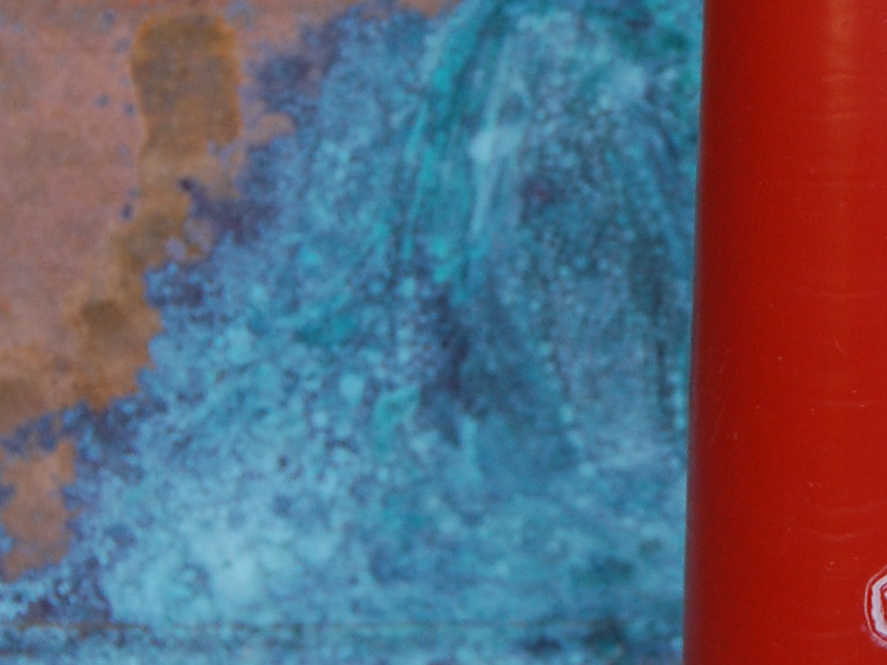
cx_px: 954
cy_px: 32
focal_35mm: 291
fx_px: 7457
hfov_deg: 6.8
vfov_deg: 5.1
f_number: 5
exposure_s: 1/125
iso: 560
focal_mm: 62
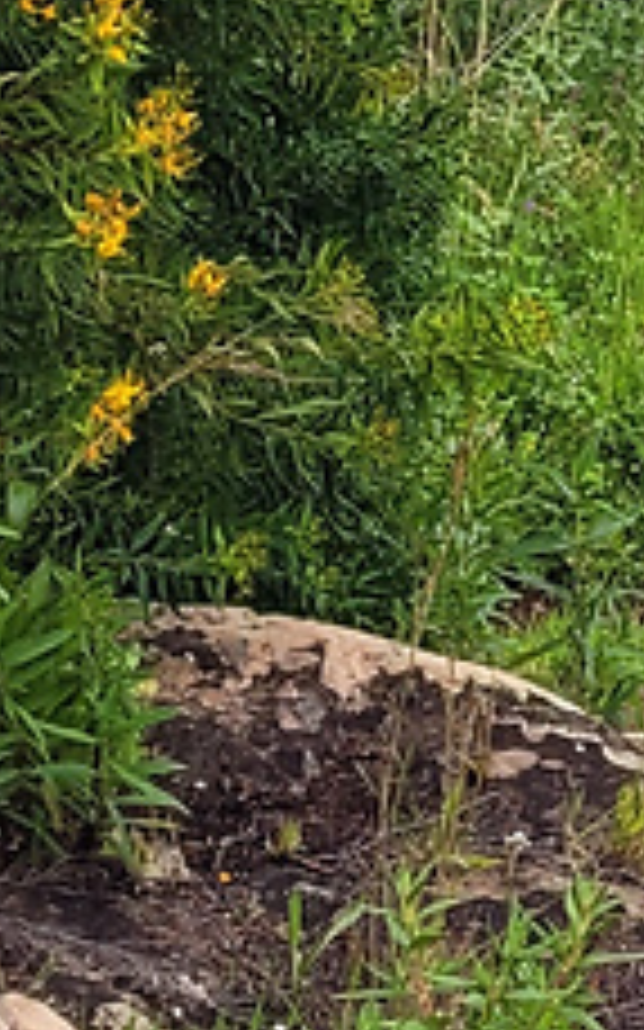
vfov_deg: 11.9
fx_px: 4861
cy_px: -153
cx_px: 937
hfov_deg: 7.5
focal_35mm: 173
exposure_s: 1/291
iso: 40
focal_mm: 5.4
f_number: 1.8
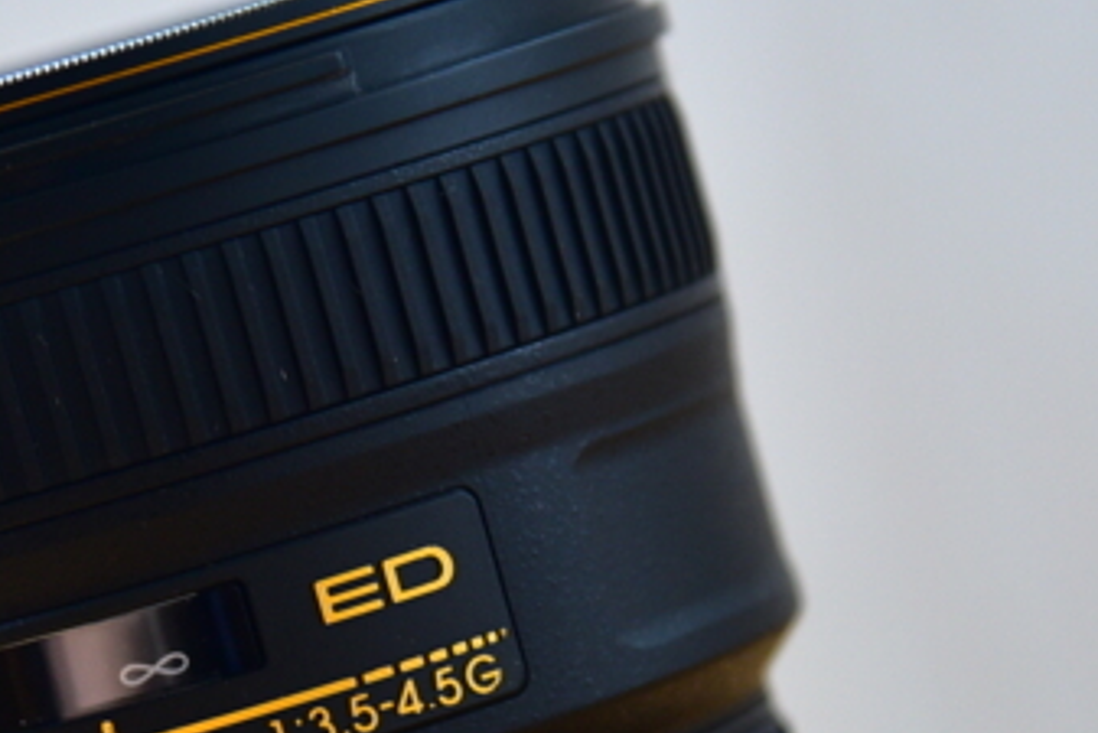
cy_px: 738
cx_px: 244
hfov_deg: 5.6
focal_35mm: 365
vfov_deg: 3.8
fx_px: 11137
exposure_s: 1/60
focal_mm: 120
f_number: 4.5
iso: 1000
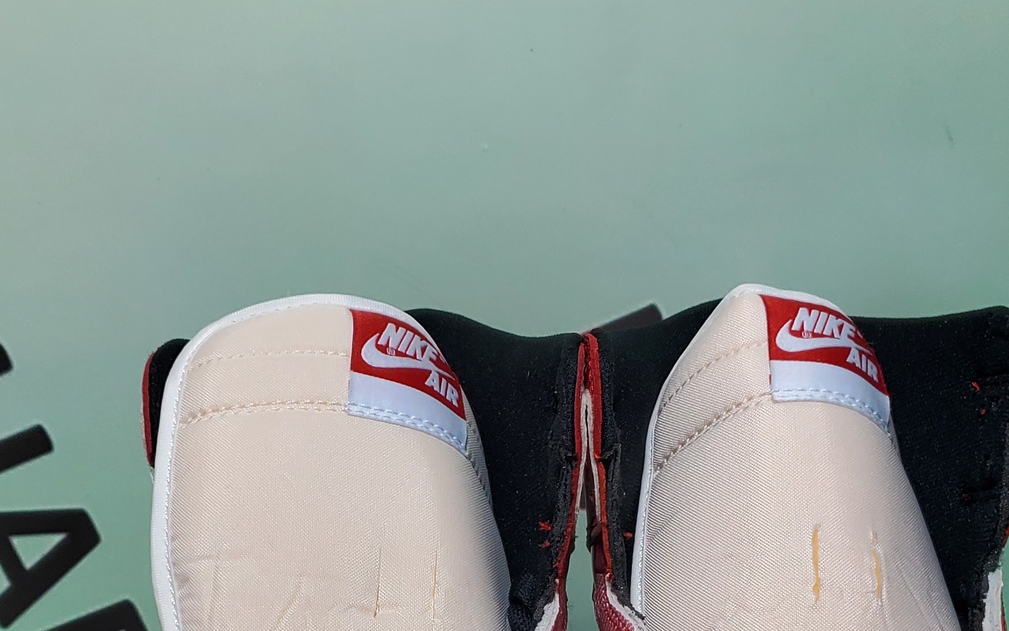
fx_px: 1760
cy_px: 755
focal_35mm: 64
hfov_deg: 32.0
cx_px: 464
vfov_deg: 19.2
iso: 50
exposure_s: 1/665
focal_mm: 4.3
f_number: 1.5
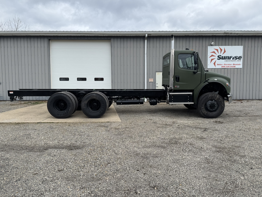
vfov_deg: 56.8
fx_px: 182
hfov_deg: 71.6
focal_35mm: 24
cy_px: 98
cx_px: 131
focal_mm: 6.76
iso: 80
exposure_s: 1/1311
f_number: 1.78
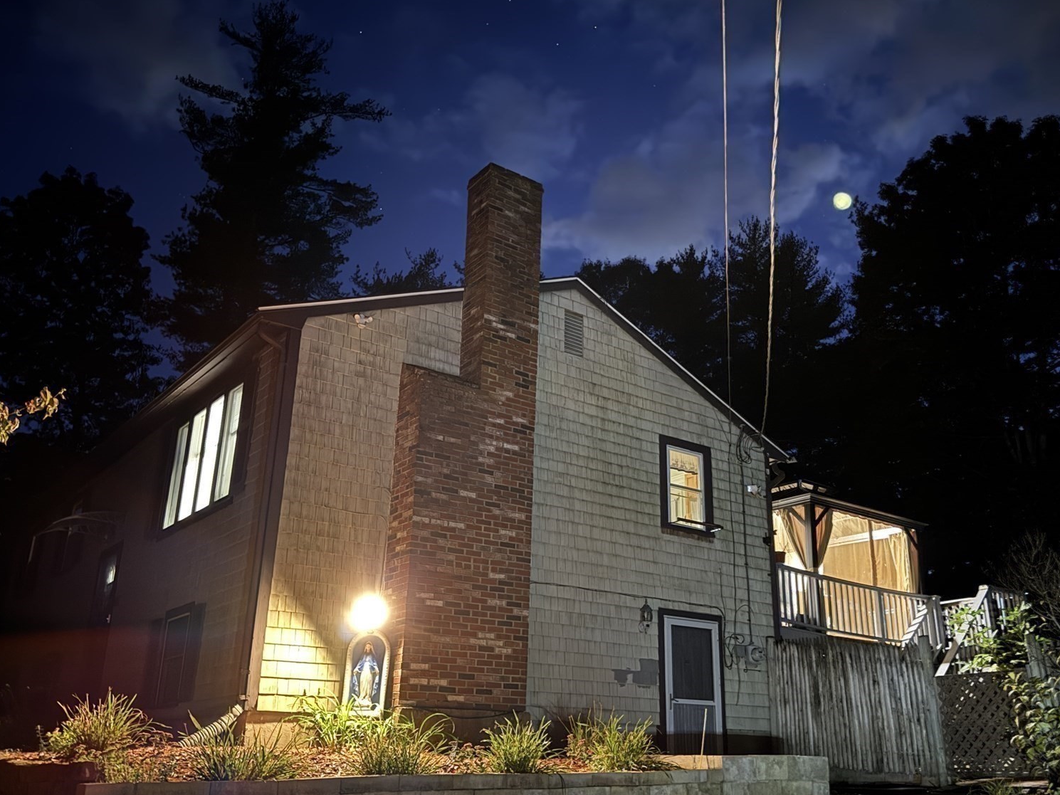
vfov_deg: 42.9
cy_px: 407
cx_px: 609
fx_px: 1011
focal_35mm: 33
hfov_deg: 55.1
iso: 1000
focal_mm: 6.76
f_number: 1.78
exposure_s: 1/2
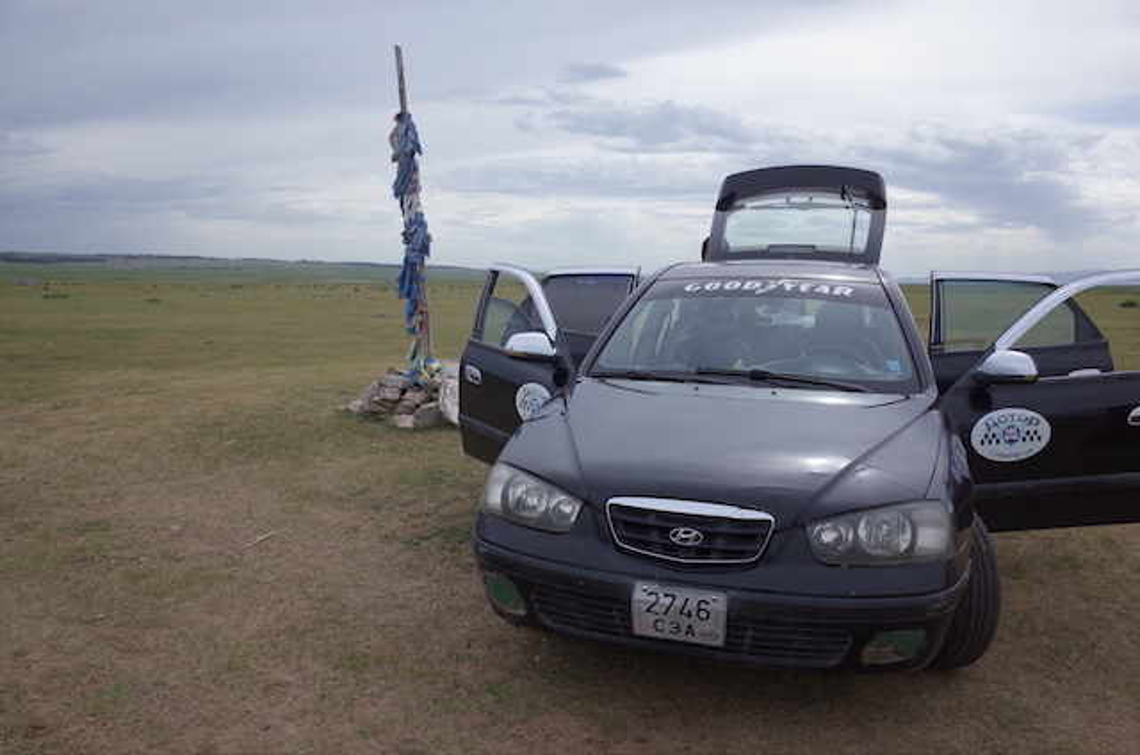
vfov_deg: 46.2
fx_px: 885
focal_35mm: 28
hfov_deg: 65.6
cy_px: 378
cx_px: 570
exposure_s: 1/2000
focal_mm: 18.3
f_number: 4
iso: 200
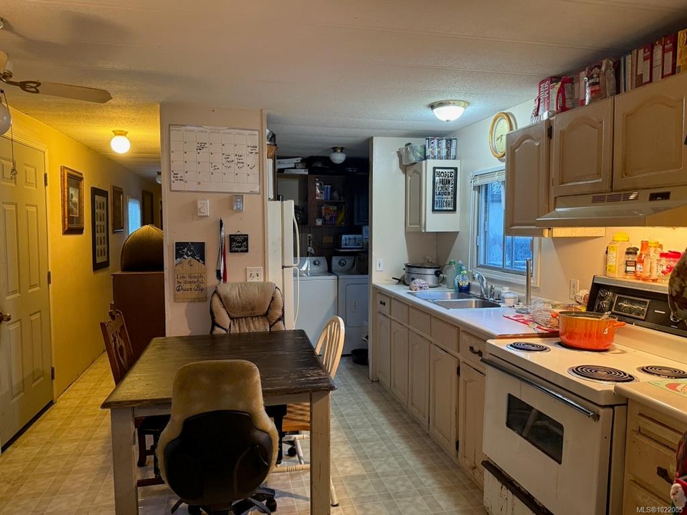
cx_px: 344
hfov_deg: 71.6
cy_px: 258
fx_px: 476
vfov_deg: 56.8
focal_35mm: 24
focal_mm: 6.76
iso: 400
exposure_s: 1/60
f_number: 1.78
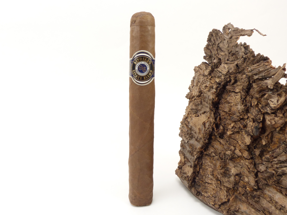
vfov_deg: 46.8
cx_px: 144
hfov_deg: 60.0
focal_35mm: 30
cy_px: 108
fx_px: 249
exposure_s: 1/50
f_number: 8
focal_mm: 5.5
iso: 200
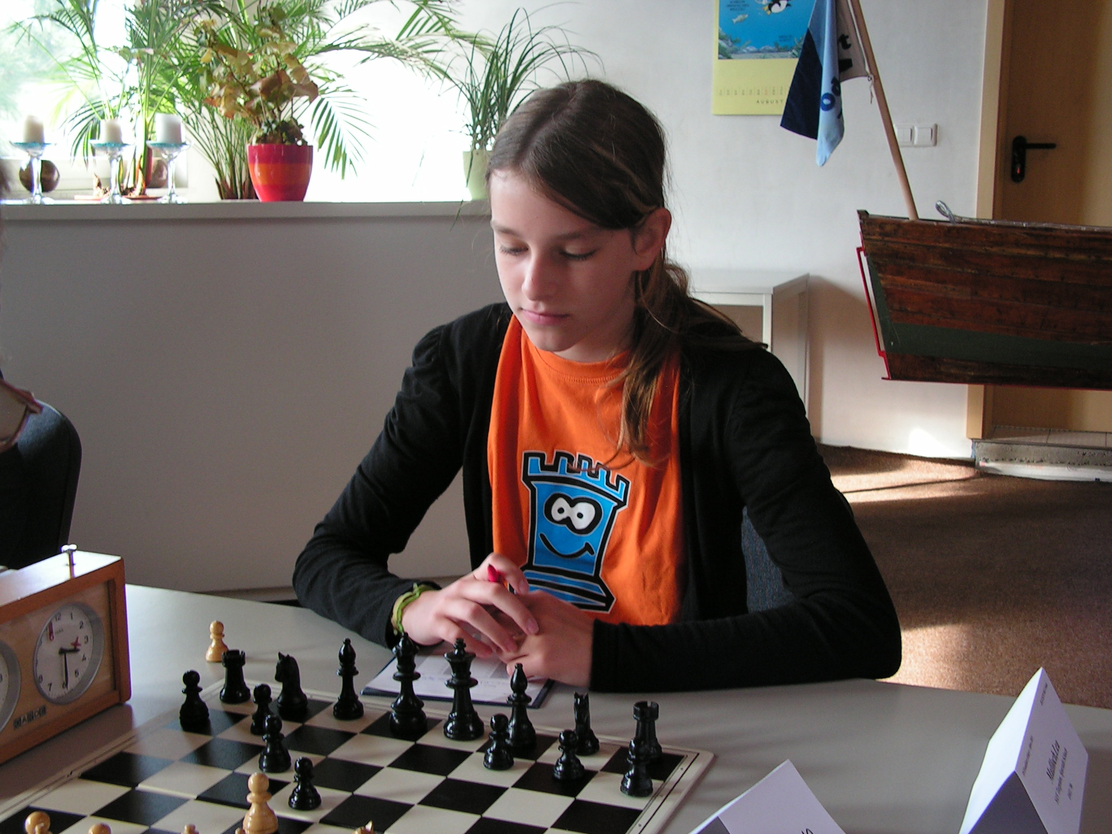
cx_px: 556
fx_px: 1413
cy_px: 417
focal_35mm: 44
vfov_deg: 32.9
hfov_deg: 42.9
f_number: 3.2
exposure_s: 1/40
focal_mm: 7.4
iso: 100
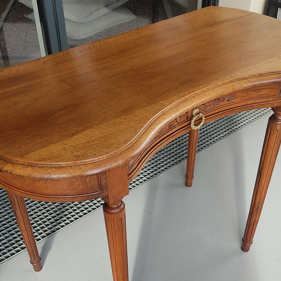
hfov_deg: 38.3
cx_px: 134
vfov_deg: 38.0
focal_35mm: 44
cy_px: 182
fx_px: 404
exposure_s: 1/100
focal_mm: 4.74
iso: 138
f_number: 1.79
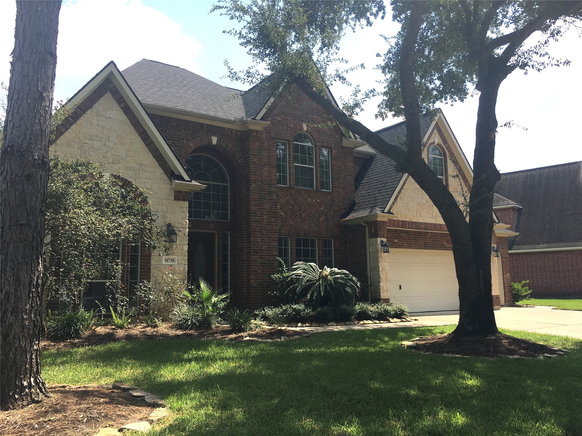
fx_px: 488
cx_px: 291
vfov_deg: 48.2
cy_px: 218
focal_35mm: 29
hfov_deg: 61.7
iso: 25
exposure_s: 1/1148
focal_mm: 4.15
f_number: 2.2
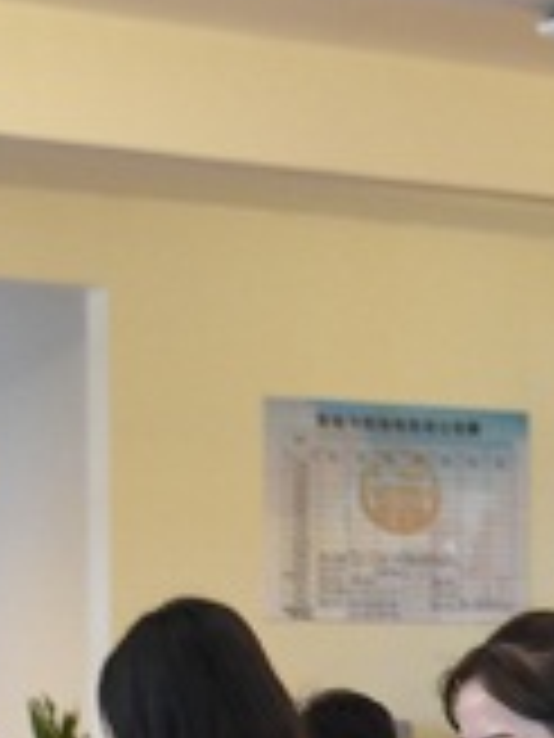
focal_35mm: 146
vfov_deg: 13.3
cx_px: 1090
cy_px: 814
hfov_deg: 9.5
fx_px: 3115
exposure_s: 1/80
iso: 1600
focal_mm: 26
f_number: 6.3
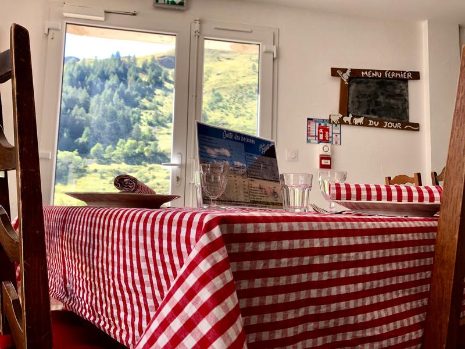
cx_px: 232
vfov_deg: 49.7
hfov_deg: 63.4
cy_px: 174
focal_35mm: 28
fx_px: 376
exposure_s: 1/100
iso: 40
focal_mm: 3.99
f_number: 1.8
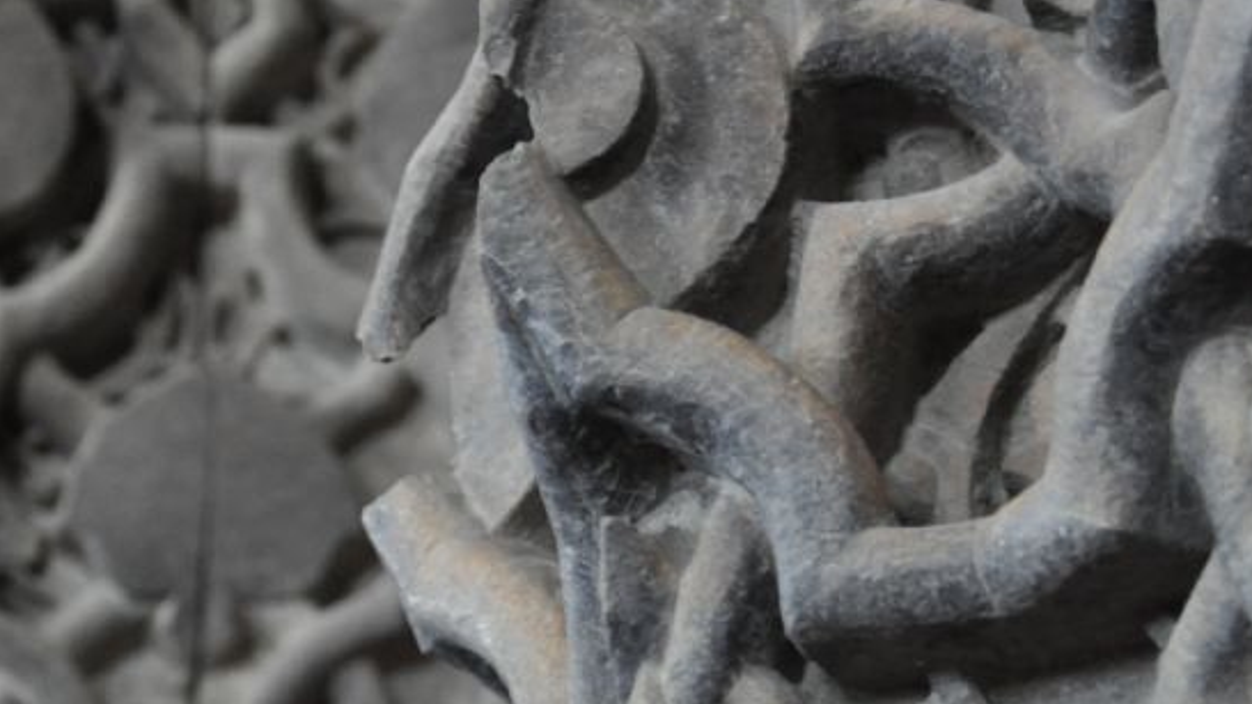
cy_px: 429
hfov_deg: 14.0
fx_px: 5079
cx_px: 436
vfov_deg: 7.9
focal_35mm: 153
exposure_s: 1/13
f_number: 5
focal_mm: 52
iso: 1600
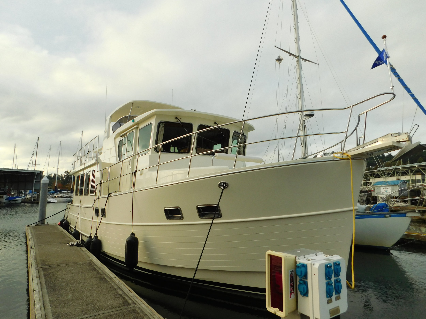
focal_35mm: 23
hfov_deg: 73.9
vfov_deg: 58.9
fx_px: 283
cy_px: 160
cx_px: 213
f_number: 3
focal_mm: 4
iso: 125
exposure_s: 1/800
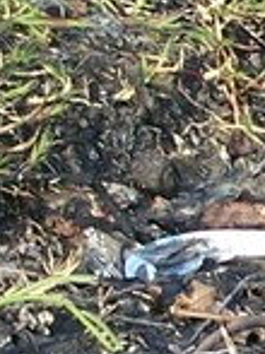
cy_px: 341
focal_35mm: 713
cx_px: 1055
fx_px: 7288
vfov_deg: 2.8
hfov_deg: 2.1
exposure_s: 1/320
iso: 80
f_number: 3.2
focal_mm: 13.7
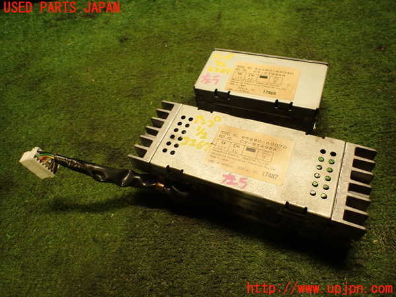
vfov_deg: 54.9
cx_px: 198
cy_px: 148
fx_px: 286
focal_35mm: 25
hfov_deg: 69.4
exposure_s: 1/30
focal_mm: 4.5
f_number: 2
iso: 200
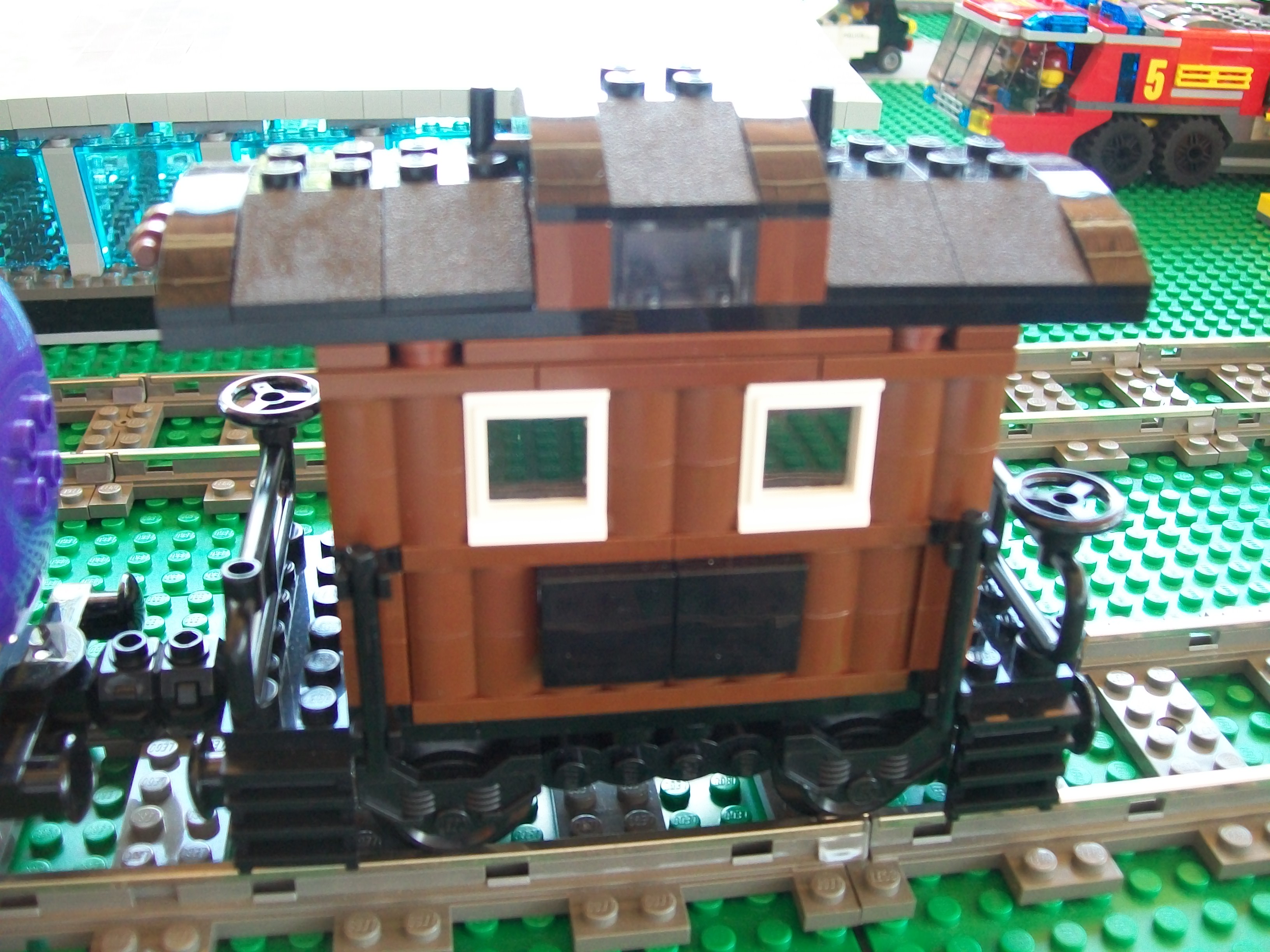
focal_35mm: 36
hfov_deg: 51.4
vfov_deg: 39.7
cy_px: 476
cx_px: 635
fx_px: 1321
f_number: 2.7
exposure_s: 1/60
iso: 144
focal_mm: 6
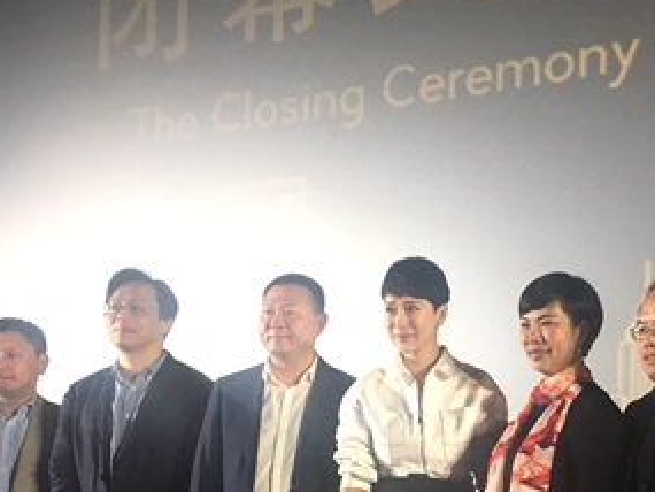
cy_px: 466
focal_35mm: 59
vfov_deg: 24.0
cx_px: 439
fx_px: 1117
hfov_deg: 32.4
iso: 32
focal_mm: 4.15
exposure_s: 1/33
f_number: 2.2
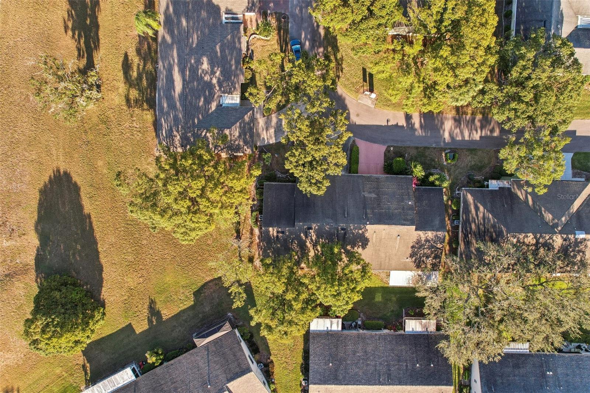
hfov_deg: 78.6
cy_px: 196
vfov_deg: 57.2
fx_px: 360
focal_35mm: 22
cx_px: 295
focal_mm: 8.4
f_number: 2.8
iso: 140
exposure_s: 1/100
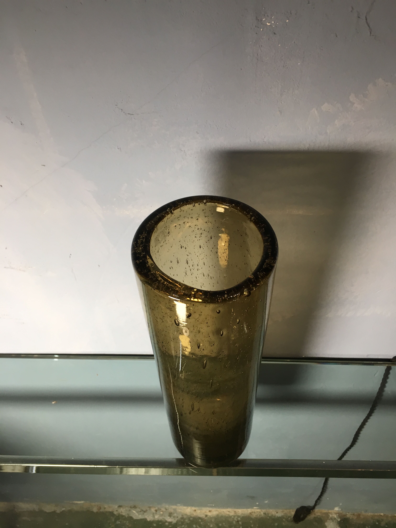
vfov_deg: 61.7
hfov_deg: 48.2
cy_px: 264
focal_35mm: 29
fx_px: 442
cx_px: 198
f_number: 2.2
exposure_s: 1/33
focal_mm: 4.15
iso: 64
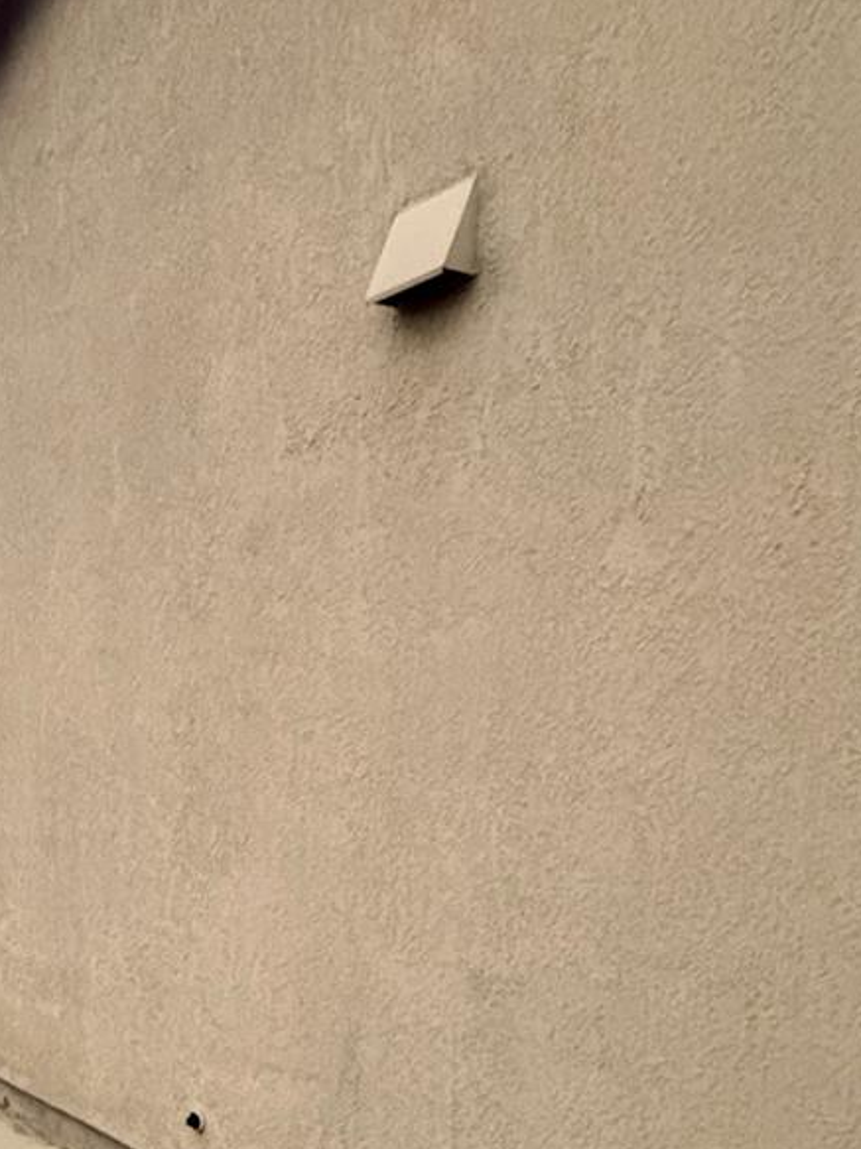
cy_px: 775
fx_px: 1194
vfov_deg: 50.4
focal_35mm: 36
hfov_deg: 32.8
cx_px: -165
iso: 640
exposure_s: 1/60
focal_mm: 2.22
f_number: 2.2
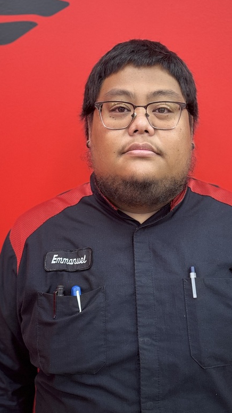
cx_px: 138
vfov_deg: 58.0
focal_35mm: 34
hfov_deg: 34.5
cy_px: 199
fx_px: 372
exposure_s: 1/60
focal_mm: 6.76
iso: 200
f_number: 1.78
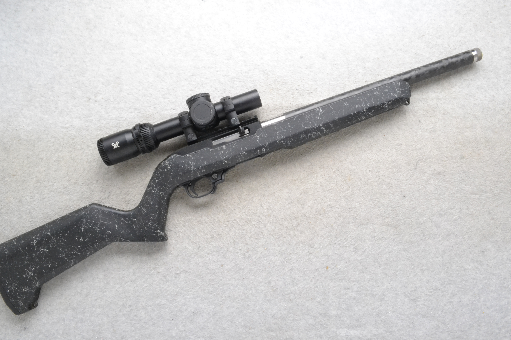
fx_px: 397
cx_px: 251
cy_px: 174
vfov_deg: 46.4
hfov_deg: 65.5
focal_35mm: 28
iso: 3200
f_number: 20
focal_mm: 18
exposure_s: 1/60
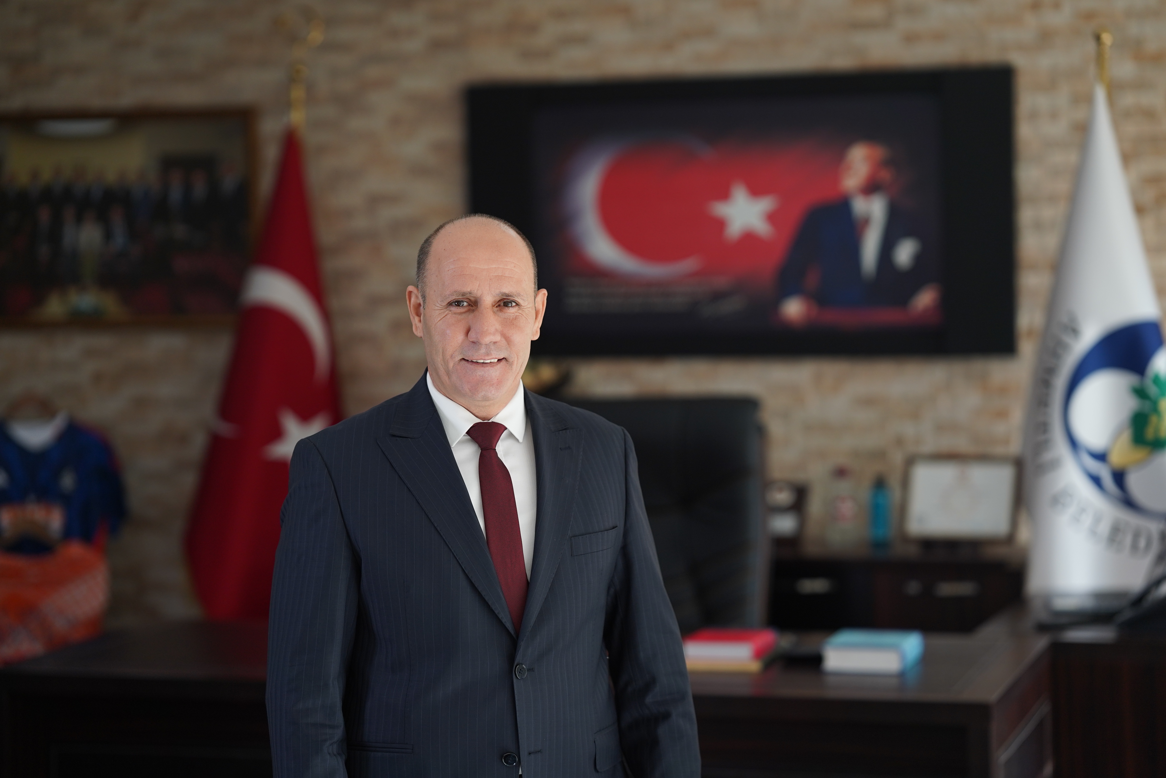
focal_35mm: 85
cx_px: 583
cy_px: 389
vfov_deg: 16.1
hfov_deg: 23.9
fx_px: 2753
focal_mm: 85
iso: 400
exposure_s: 1/800
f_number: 2
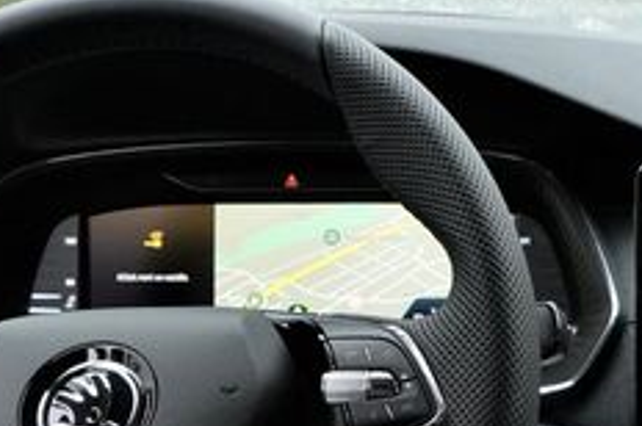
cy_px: 302
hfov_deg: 17.0
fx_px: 2101
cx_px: 617
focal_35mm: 118
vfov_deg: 11.6
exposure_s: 1/250
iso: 2500
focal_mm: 33
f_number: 7.1
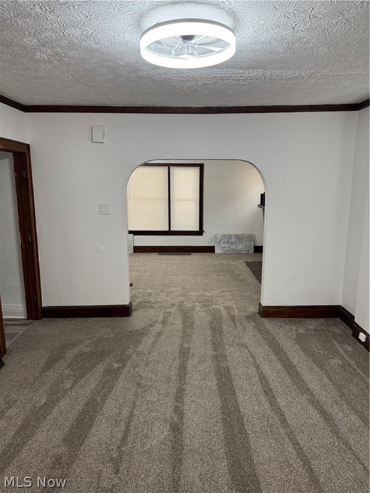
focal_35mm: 24
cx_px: 185
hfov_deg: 56.8
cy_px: 246
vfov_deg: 71.6
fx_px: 342
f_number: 1.78
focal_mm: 6.76
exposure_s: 1/90
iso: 200
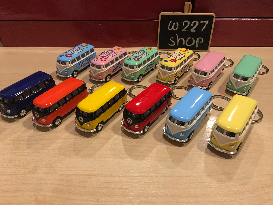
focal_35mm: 29
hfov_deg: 61.7
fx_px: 229
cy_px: 102
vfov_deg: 48.2
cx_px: 136
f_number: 2.2
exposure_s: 1/17
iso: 64
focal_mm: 4.15
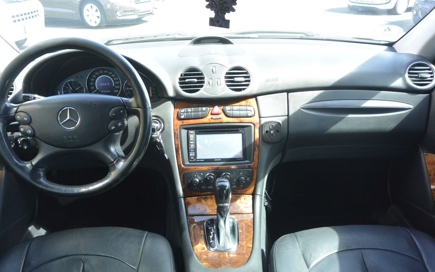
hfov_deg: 64.6
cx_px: 217
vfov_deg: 43.1
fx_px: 344
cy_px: 145
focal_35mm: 29
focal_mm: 10.7
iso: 250
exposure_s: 1/125
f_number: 3.5
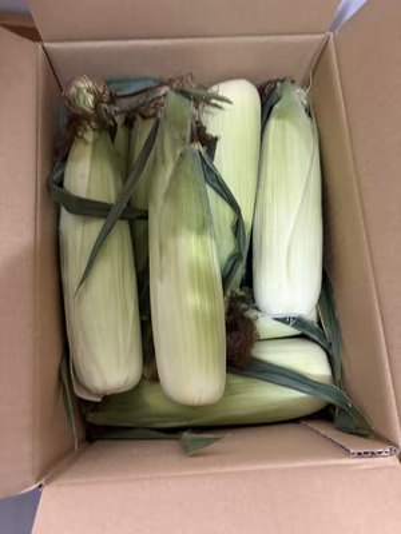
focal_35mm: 26
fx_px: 402
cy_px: 267
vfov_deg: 67.3
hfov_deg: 53.1
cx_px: 200
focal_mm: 5.96
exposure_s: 1/33
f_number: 1.6
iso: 640
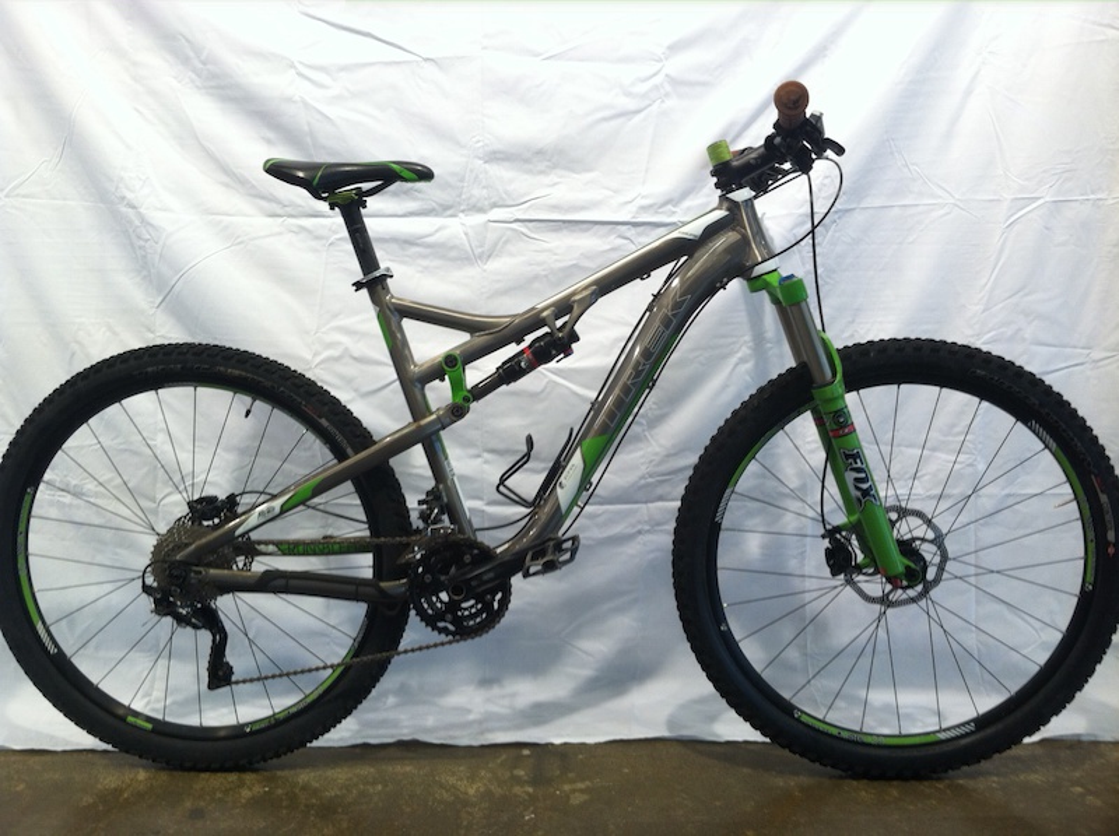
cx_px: 560
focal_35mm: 35
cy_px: 418
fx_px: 1130
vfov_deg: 40.6
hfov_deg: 52.7
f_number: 2.8
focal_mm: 3.85
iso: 100
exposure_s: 1/20
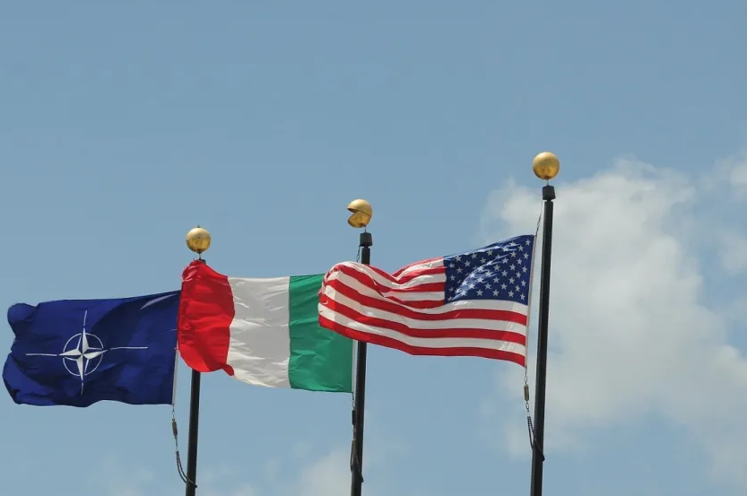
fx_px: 6045
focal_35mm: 292
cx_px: 350
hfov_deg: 7.1
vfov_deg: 4.7
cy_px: 320
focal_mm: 135
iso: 200
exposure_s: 1/1000
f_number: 8
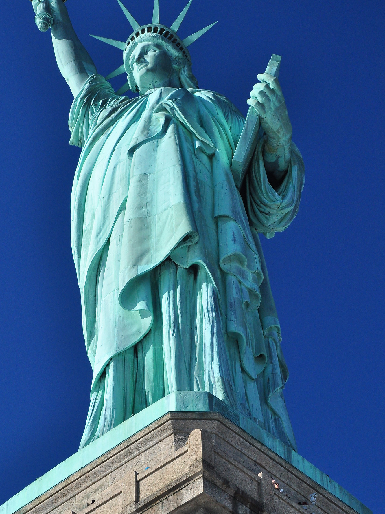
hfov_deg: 16.8
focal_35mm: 88
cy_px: 228
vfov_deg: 22.3
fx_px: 1300
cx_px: 160
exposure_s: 1/1000
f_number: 8
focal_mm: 45
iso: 640
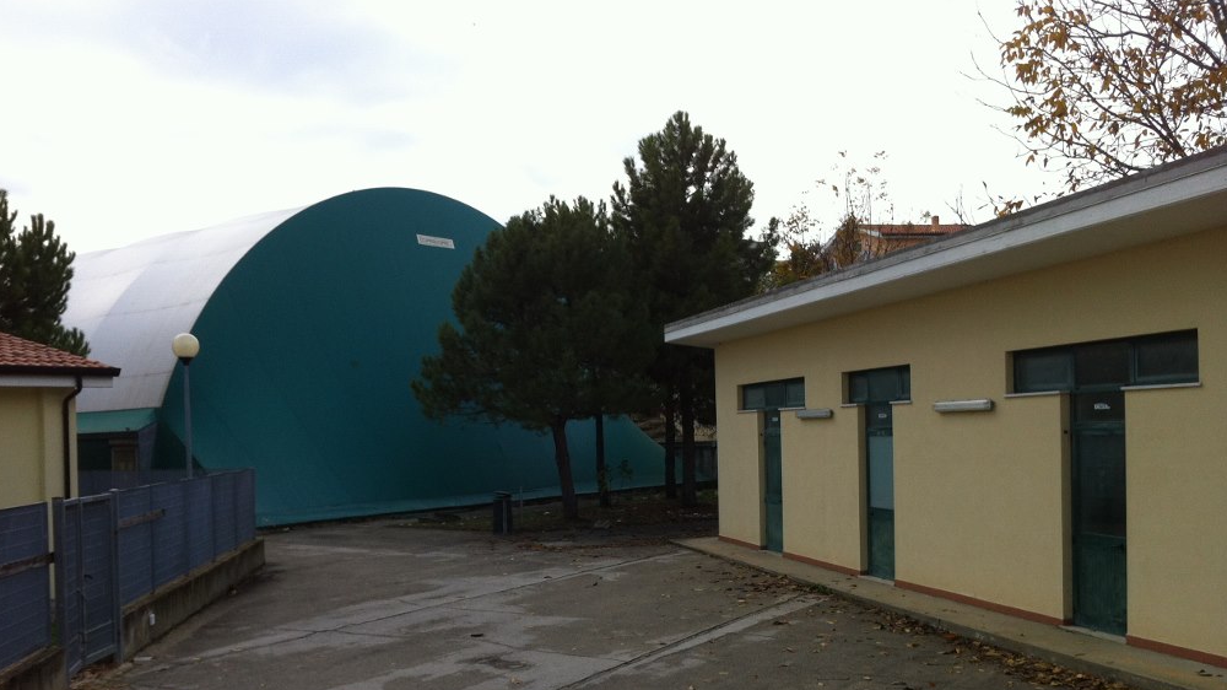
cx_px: 601
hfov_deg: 51.6
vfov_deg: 30.2
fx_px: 1269
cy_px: 445
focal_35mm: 39
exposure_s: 1/794
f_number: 2.8
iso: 80
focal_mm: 3.85
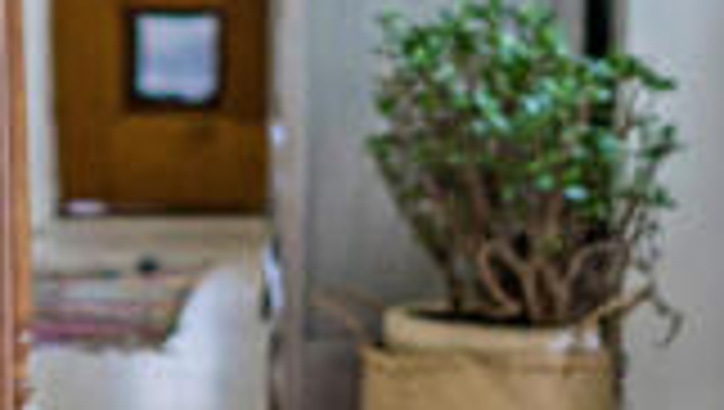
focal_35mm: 213
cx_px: 236
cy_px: -475
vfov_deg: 5.6
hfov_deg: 10.1
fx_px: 4094
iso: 640
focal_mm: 50
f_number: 1.8
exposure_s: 1/400
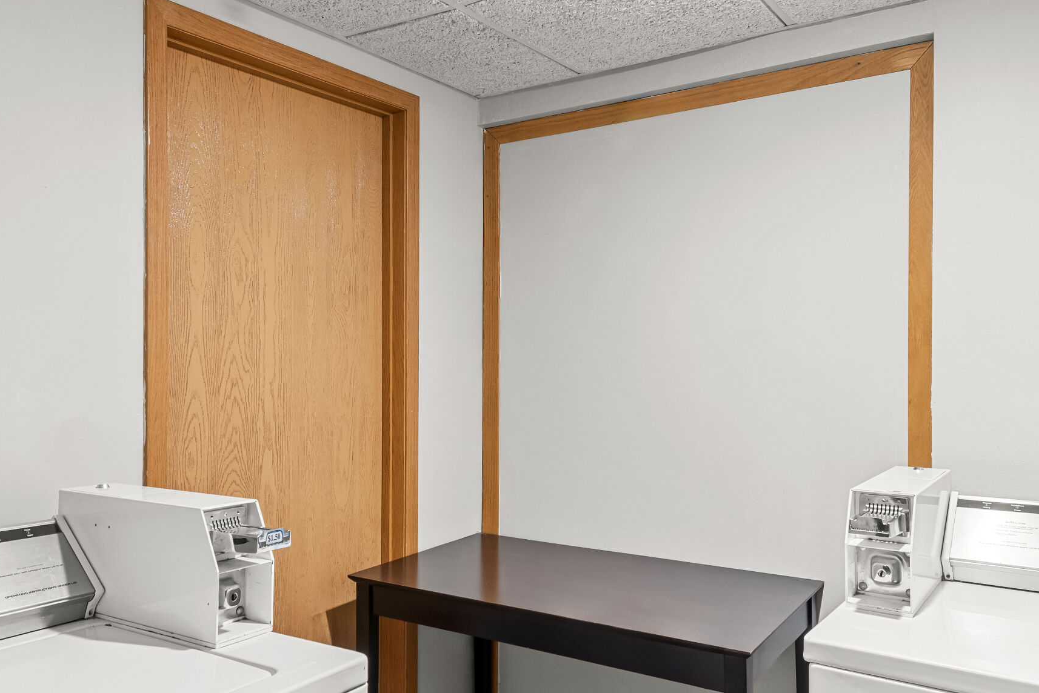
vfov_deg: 46.4
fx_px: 808
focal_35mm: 28
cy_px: 379
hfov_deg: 65.4
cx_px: 542
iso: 200
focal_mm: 16
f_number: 9
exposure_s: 1.6
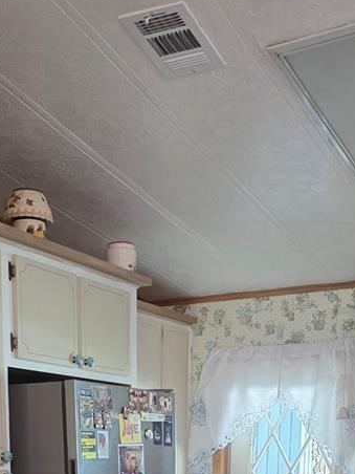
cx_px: 154
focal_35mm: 61
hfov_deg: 24.0
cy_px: 598
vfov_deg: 27.2
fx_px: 834
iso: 500
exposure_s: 1/120
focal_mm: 6.25
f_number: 1.7
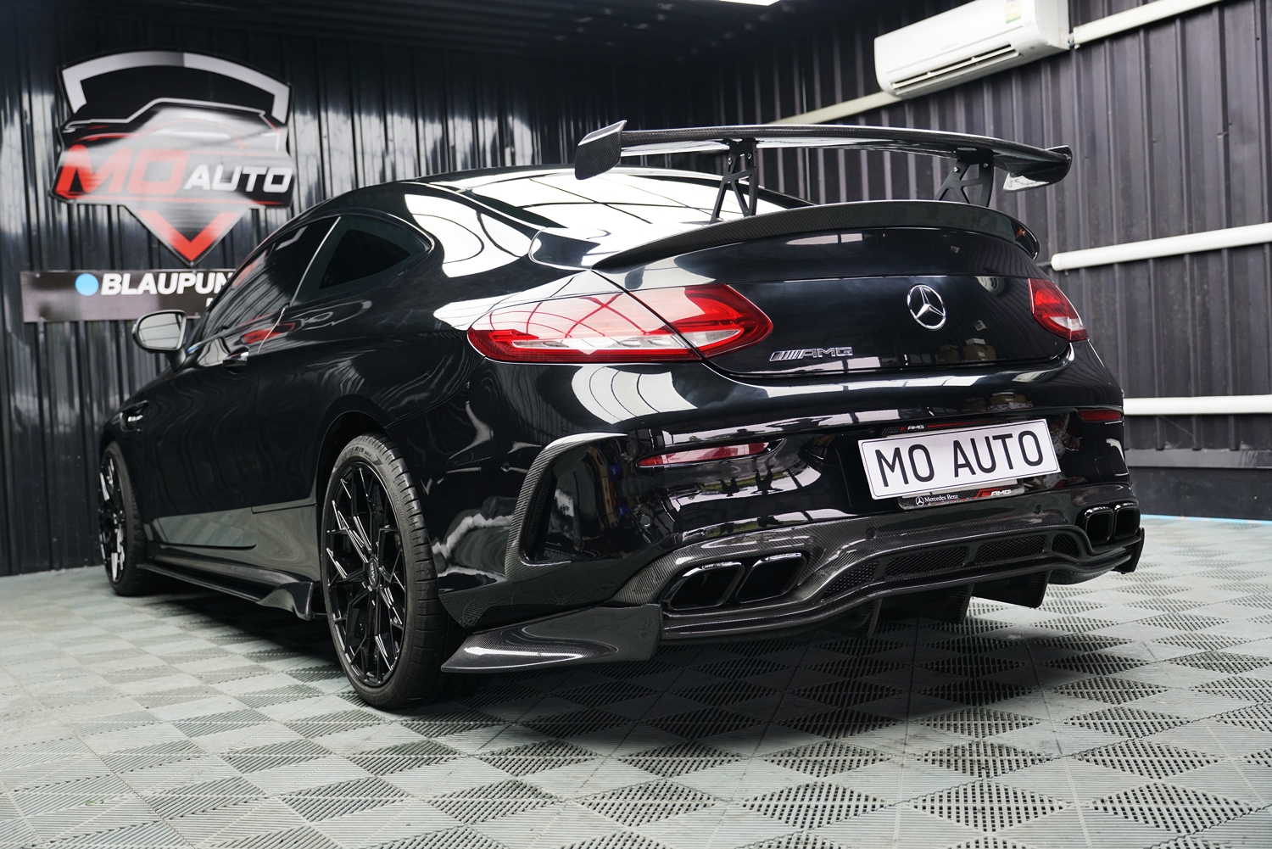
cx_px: 636
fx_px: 1343
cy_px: 424
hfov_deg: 50.7
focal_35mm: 38
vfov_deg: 35.1
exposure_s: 1/160
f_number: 4
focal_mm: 38
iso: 800
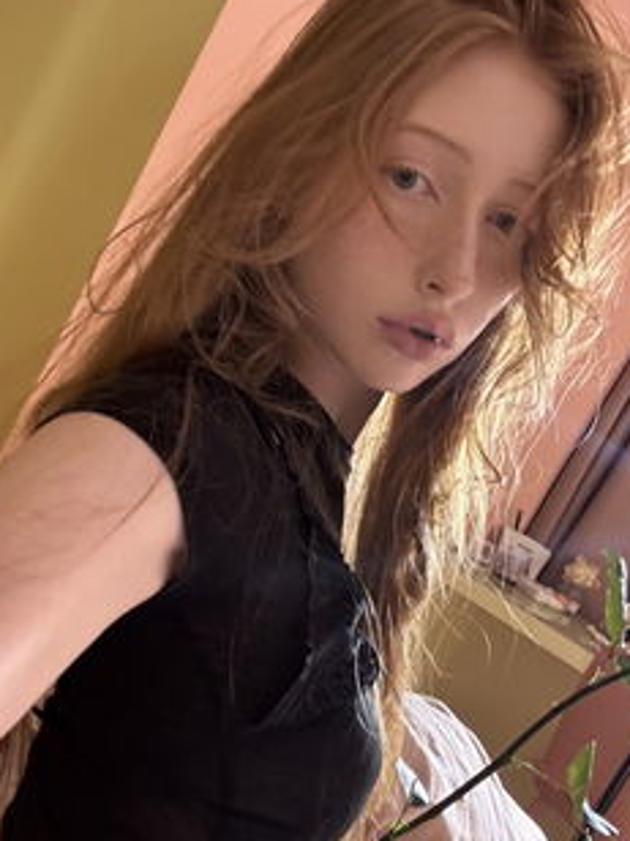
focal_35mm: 39
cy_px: 513
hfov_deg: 36.7
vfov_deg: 47.5
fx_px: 946
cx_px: 382
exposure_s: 1/36
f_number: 1.9
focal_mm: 2.69
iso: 400
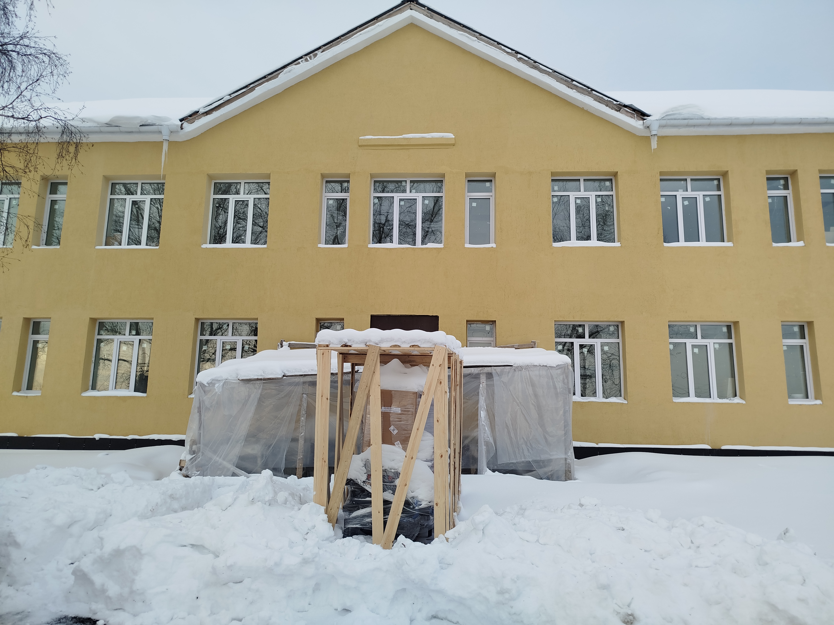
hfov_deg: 71.6
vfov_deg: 56.8
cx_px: 417
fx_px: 578
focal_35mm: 24
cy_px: 312
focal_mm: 5.31
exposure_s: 1/367
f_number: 1.7
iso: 50
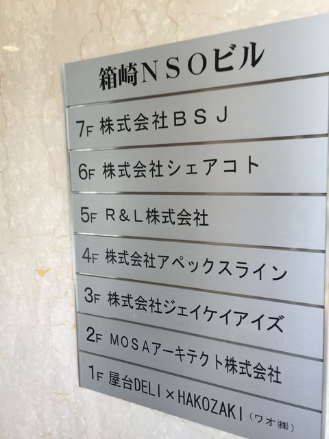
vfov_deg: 61.7
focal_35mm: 29
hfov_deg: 48.2
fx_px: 367
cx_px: 164
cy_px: 220
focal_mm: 4.15
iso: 32
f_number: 2.2
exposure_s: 1/120
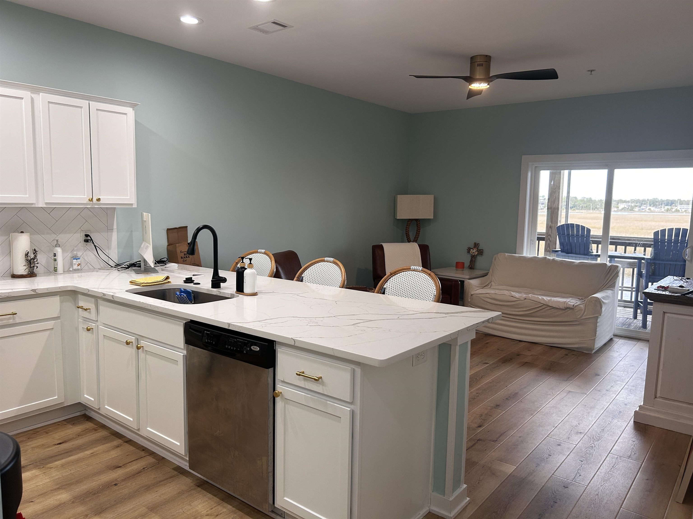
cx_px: 346
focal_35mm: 26
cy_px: 260
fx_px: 521
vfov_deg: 53.1
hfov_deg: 67.3
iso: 80
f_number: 1.5
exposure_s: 1/120
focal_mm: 5.7
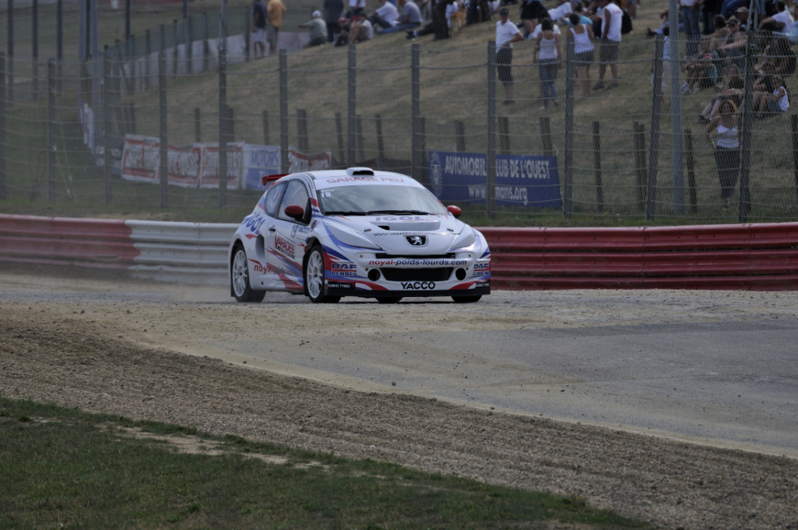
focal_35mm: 450
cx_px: 399
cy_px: 265
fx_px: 9962
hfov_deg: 4.6
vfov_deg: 3.0
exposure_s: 1/1000
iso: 200
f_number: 5.6
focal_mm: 300
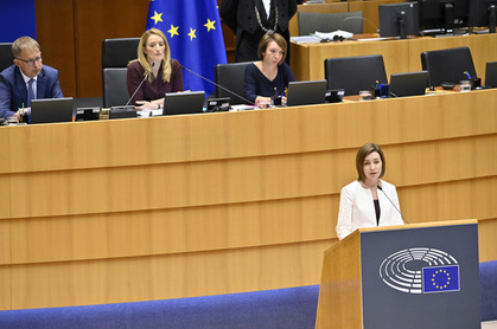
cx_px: 233
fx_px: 4604
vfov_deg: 4.1
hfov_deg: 6.2
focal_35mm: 334
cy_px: 170
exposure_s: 1/320
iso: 4000
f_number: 5.6
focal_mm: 310
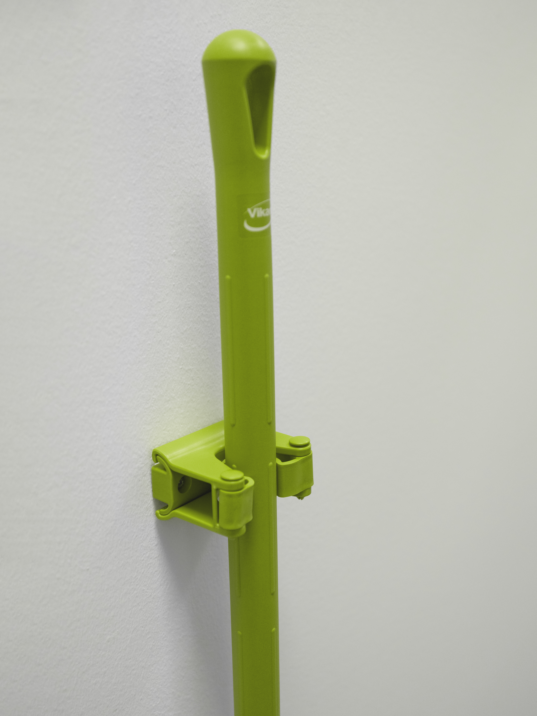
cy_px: 358
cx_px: 268
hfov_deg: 36.0
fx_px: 827
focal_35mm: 40
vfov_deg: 46.8
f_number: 4
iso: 1600
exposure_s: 1/125
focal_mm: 50.8
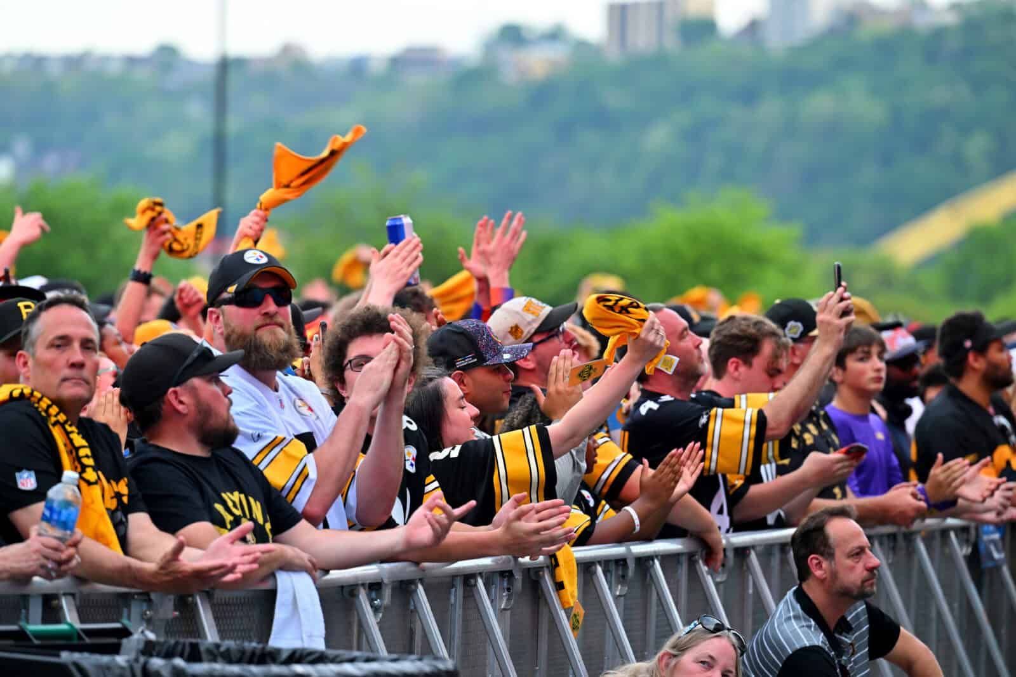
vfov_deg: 6.9
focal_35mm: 200
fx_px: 5645
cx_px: 508
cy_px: 338
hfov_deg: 10.3
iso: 500
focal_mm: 200
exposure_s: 1/400
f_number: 4
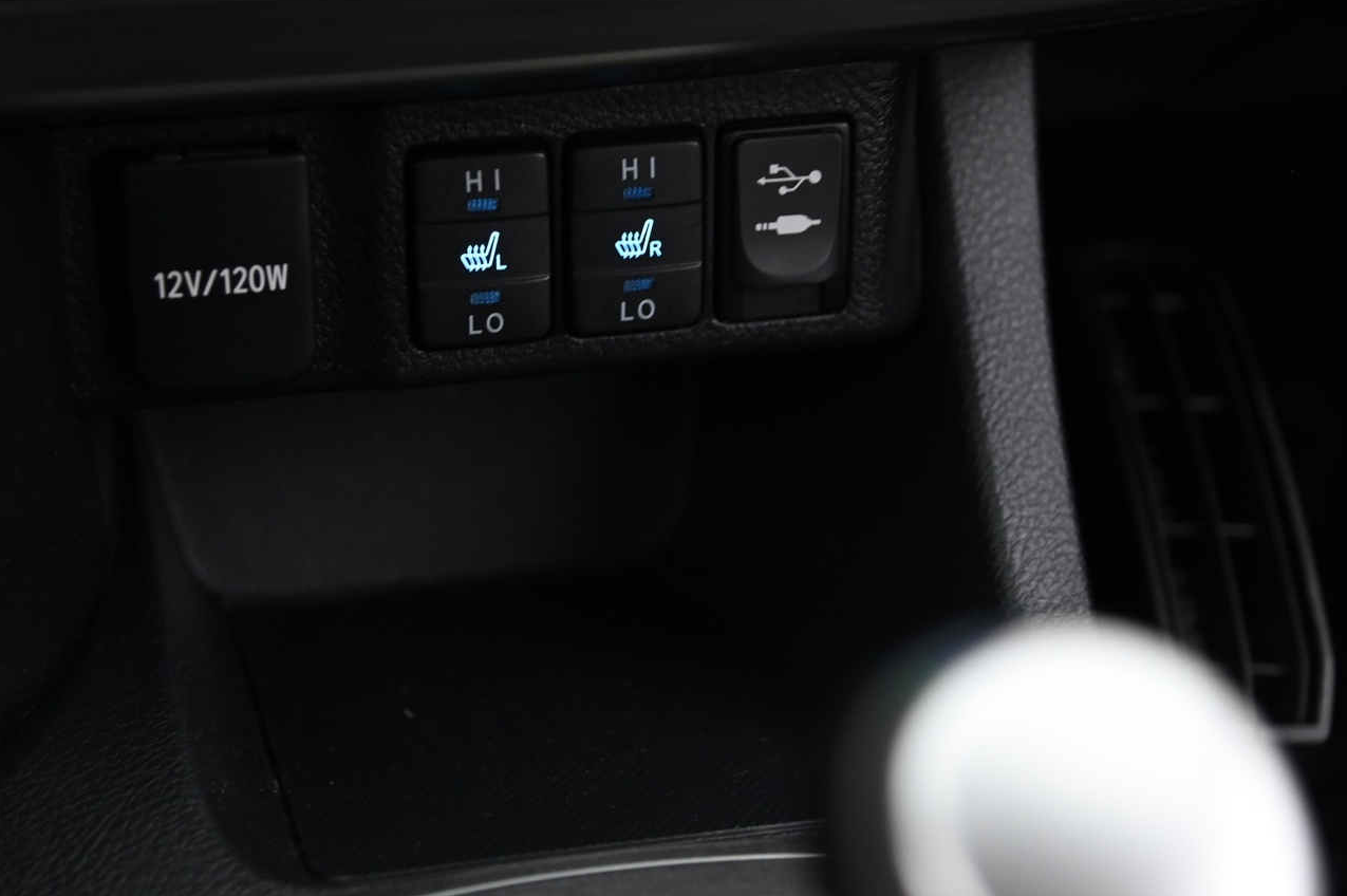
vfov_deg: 17.2
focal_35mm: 79
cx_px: 560
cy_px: 487
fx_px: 2954
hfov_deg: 25.7
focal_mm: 62
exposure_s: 1/10
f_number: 4
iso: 2000
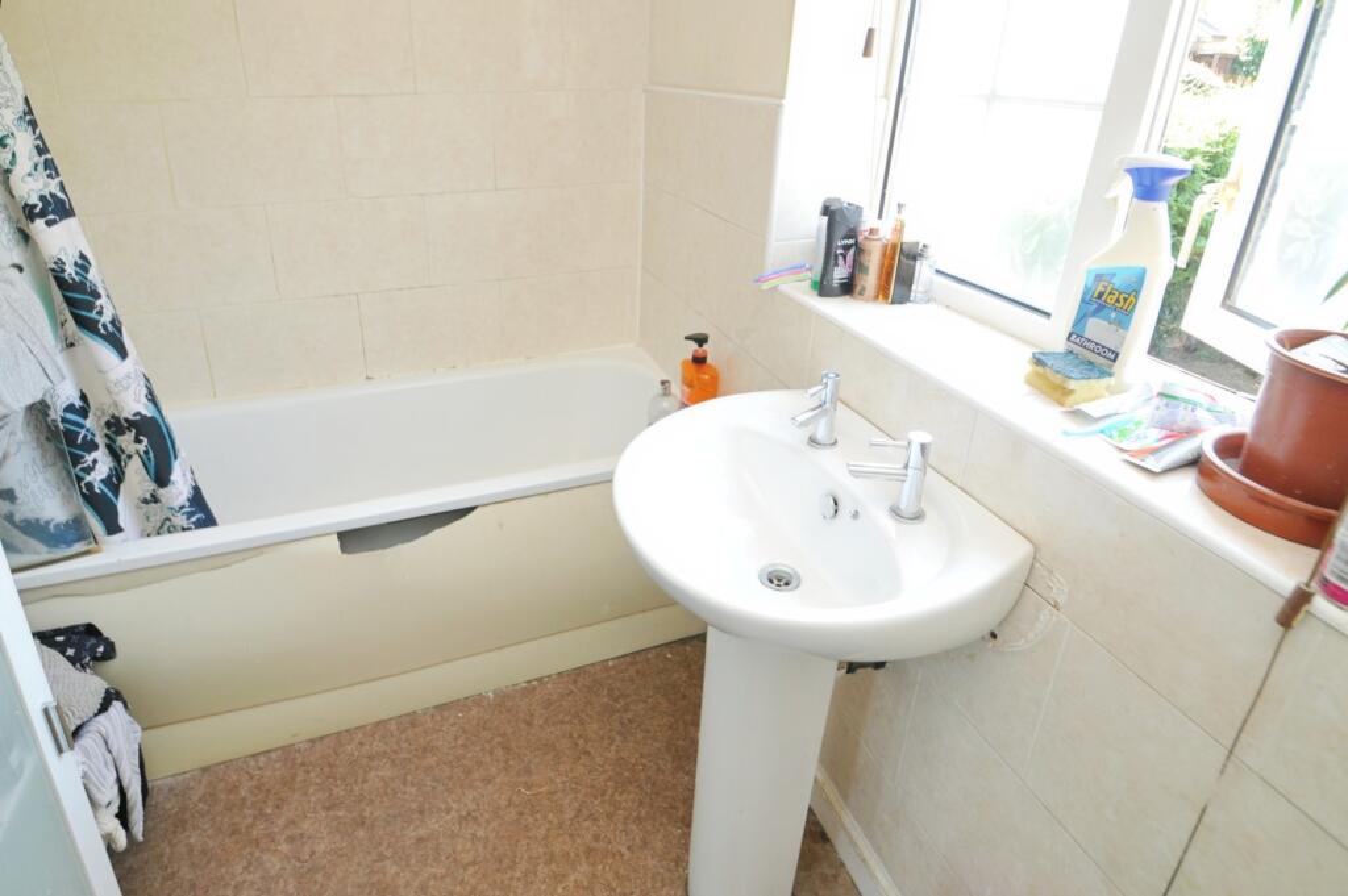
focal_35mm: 17
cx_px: 674
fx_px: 645
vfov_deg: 69.6
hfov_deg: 92.5
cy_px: 448
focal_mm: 11.5
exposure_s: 1/25
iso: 400
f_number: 6.3
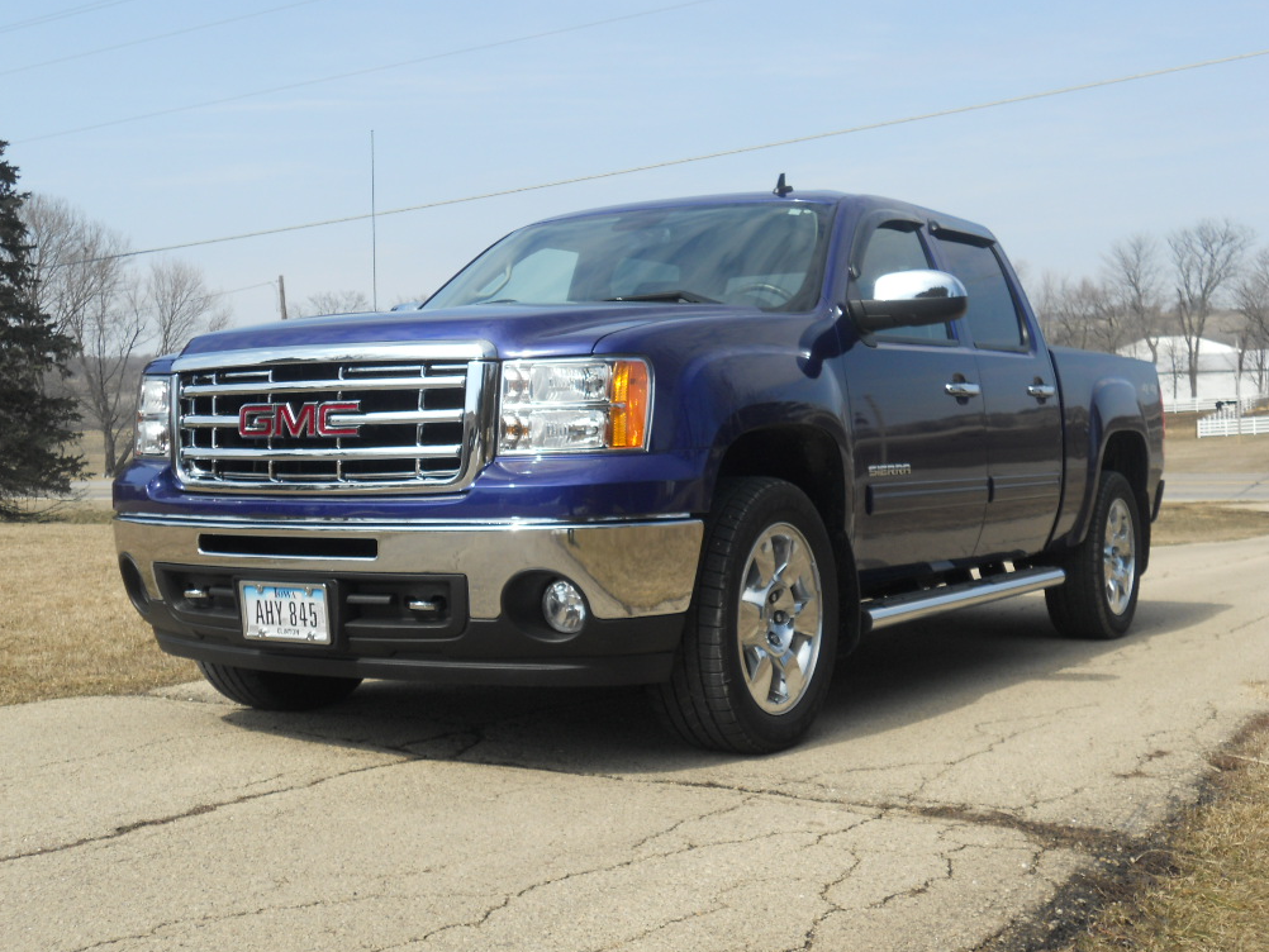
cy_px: 470
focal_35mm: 47
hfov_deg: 40.4
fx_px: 1723
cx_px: 628
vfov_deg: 30.9
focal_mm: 8.2
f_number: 4.3
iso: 80
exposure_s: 1/500
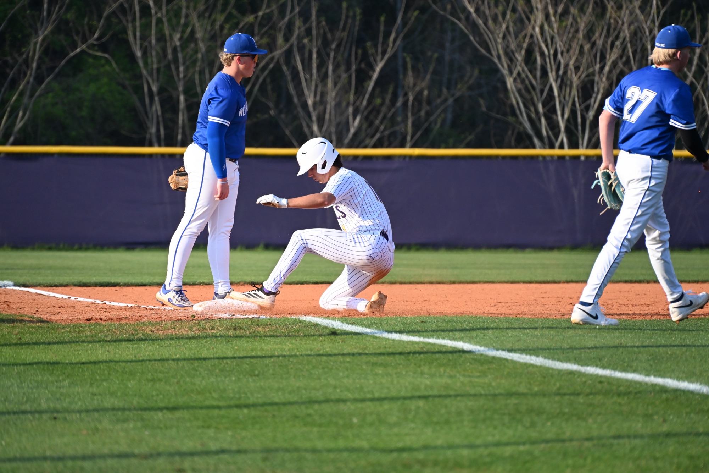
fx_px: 6498
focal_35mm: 330
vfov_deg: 4.2
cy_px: 236
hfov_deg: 6.2
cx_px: 354
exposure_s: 1/2000
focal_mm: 330
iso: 2000
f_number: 8
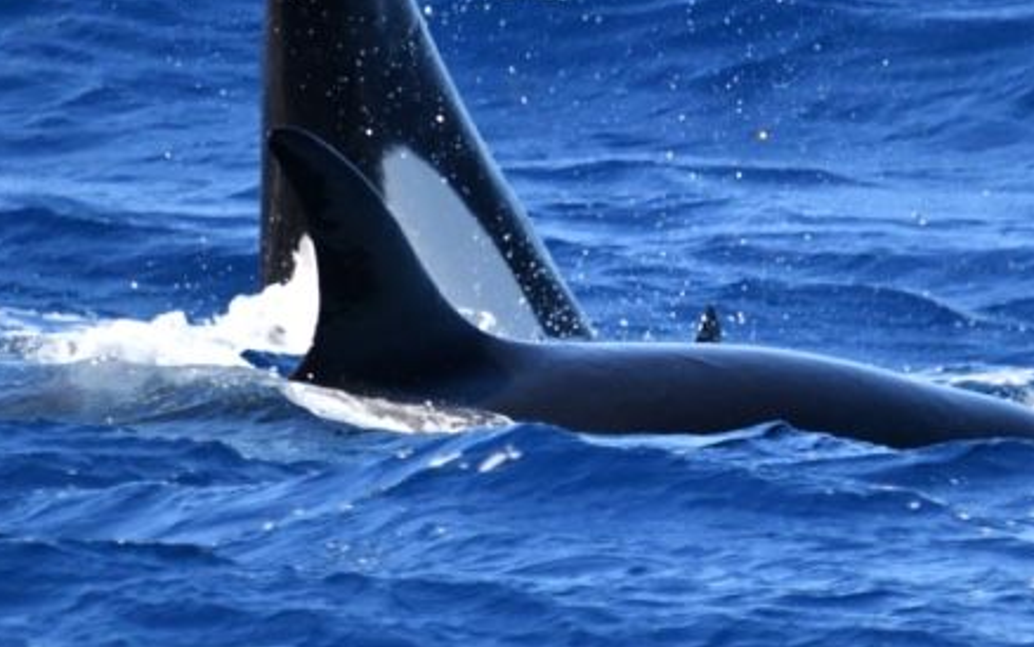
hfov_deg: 1.9
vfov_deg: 1.2
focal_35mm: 1116
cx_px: 477
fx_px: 31457
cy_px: 34
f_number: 6.3
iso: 2800
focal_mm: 600
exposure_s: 1/8000
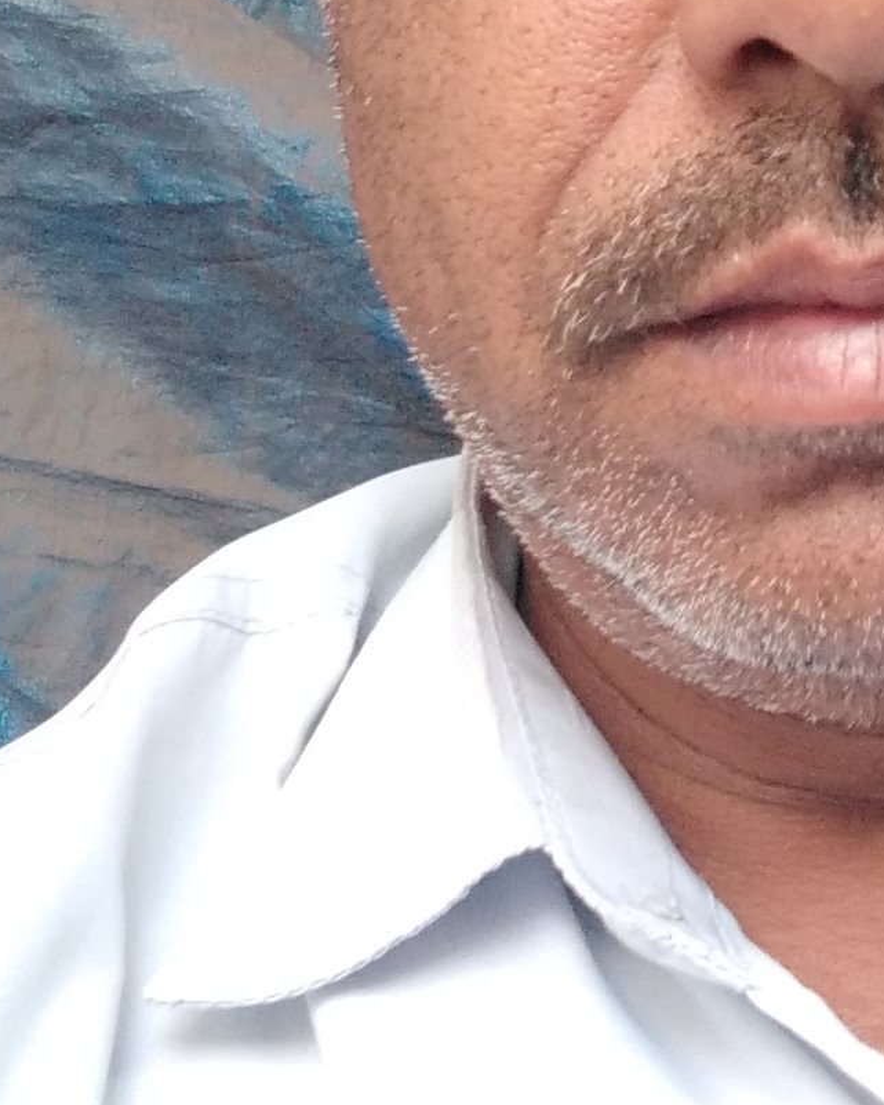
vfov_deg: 17.5
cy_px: -106
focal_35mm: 106
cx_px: 826
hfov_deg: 14.4
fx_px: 3466
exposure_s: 1/33.3
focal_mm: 2.49
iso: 63
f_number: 2.2
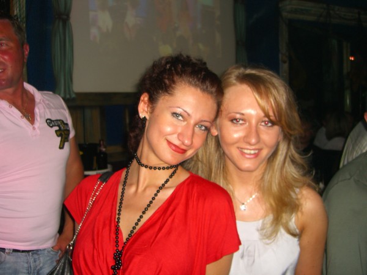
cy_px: 138
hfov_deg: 49.0
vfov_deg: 37.7
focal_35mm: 38
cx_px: 184
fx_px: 403
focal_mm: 7.9
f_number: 2.8
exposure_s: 1/60
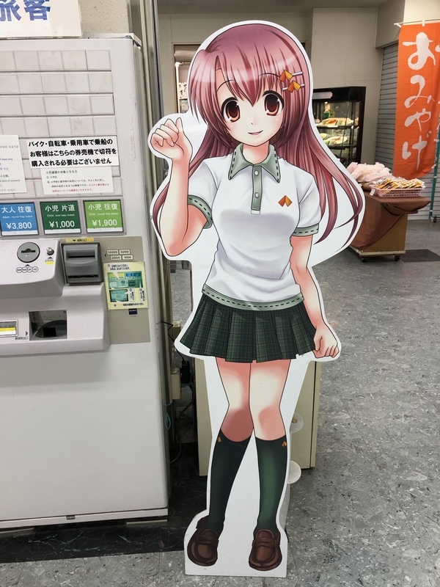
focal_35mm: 28
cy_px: 294
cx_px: 220
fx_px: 475
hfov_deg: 49.7
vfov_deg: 63.4
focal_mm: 3.99
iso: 25
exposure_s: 1/30
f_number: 1.8
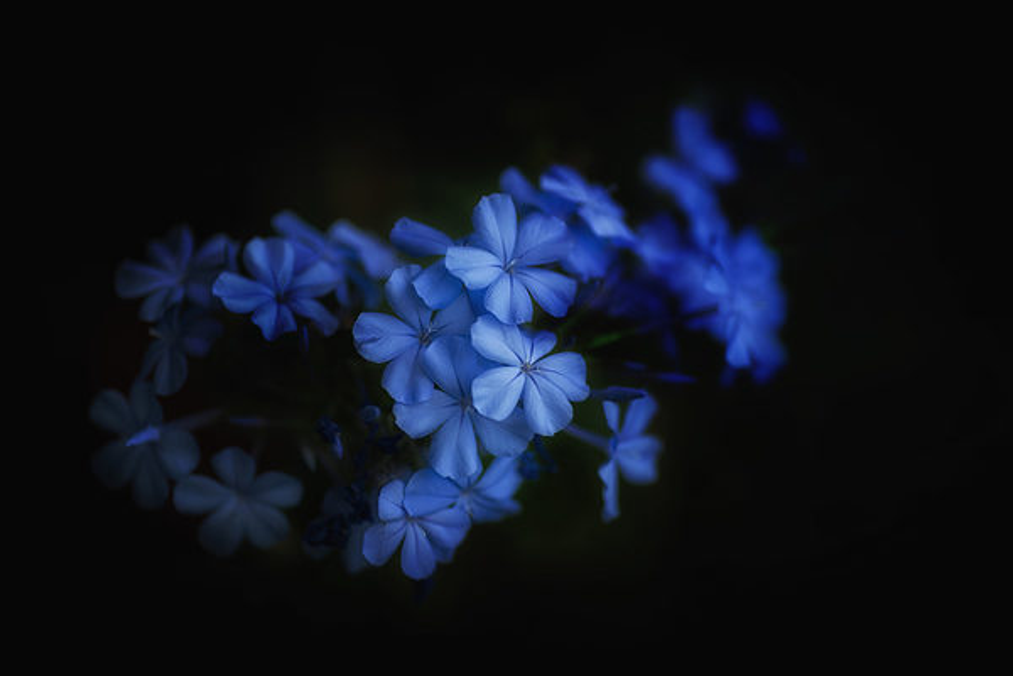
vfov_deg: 15.2
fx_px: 2532
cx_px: 506
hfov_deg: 22.6
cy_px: 338
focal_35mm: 90
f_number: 3.5
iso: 320
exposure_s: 1/800
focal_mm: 90
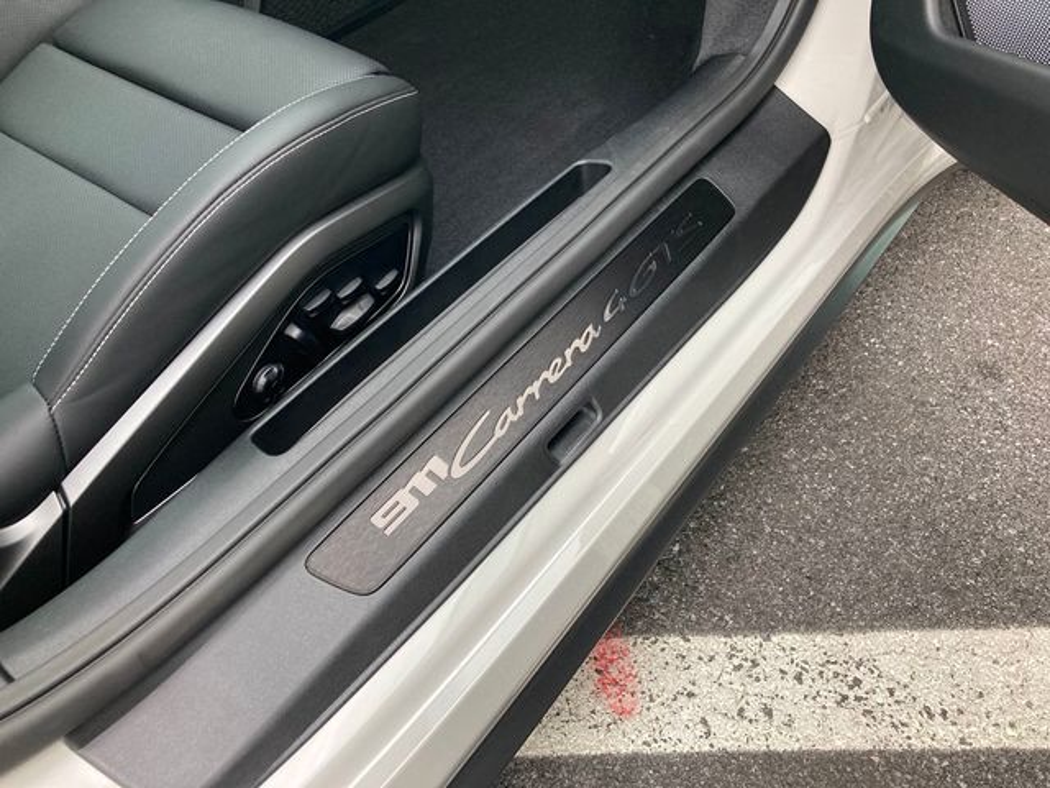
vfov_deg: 49.7
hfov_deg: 63.4
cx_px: 525
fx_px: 849
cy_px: 394
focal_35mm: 28
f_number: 1.8
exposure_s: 1/121
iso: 64
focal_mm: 3.99
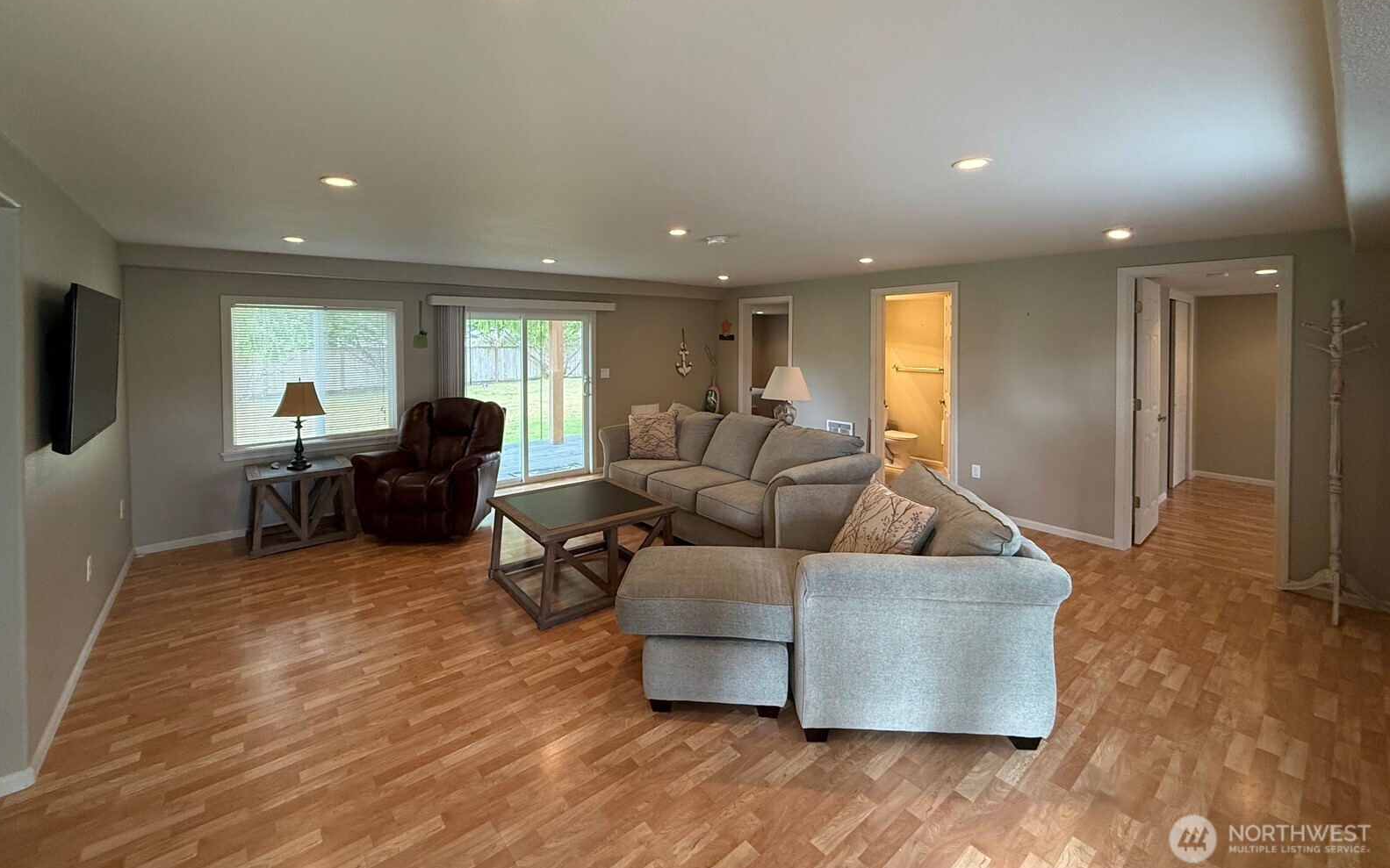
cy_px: 348
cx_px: 695
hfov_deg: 101.5
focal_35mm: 15
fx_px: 568
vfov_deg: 74.0
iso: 400
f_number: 2.2
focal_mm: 2.22
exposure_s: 1/120
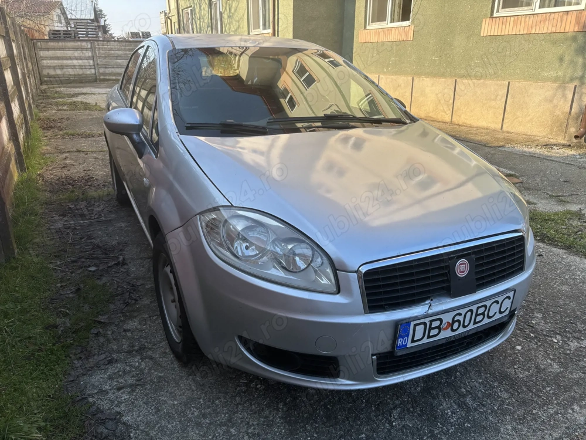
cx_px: 293
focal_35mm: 26
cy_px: 220
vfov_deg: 53.1
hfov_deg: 67.3
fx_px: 440
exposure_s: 1/769
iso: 50
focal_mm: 5.96
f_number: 1.6
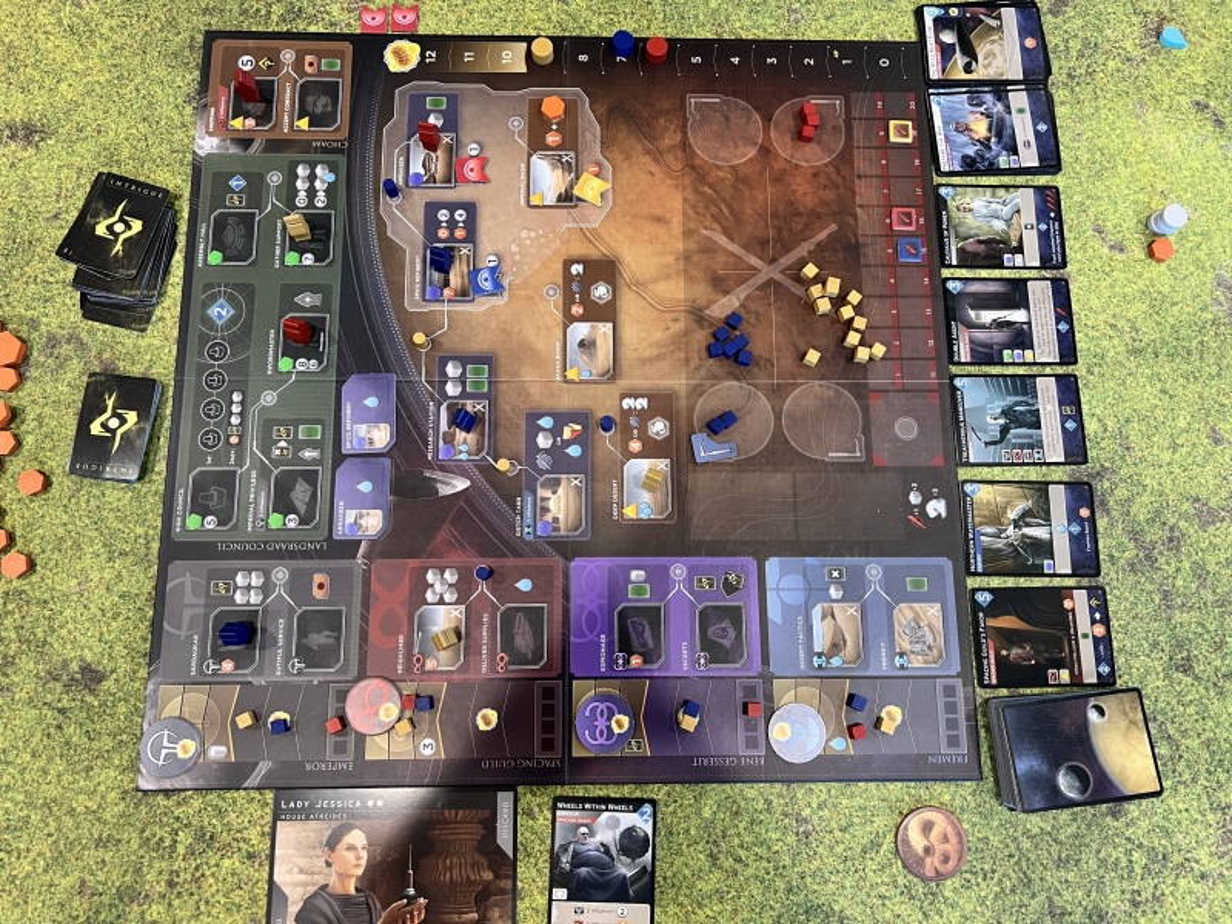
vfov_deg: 53.1
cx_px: 616
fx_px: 925
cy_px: 462
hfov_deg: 67.3
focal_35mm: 26
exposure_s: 1/60
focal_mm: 5.7
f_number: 1.5
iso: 125
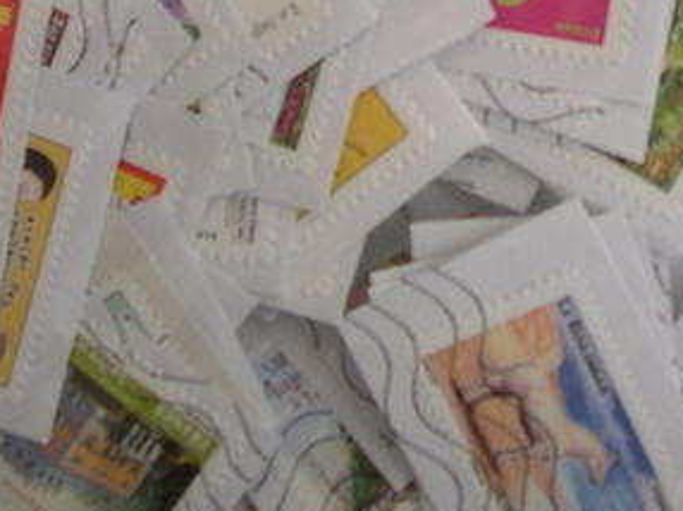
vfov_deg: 10.9
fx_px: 2622
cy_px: -143
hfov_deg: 14.6
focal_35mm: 133
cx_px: 652
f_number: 2.8
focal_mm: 8
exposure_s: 1/51.9
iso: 100
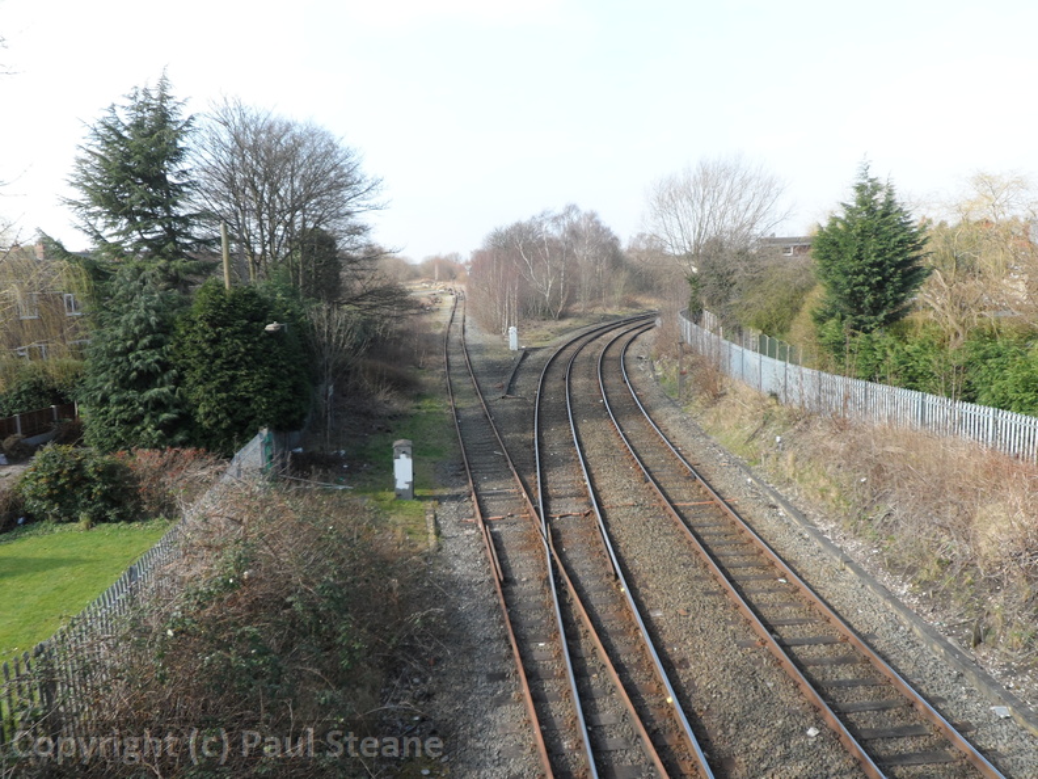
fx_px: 840
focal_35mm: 28
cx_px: 519
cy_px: 390
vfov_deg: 49.7
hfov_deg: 63.4
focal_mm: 4.9
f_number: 3.1
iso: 80
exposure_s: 1/350
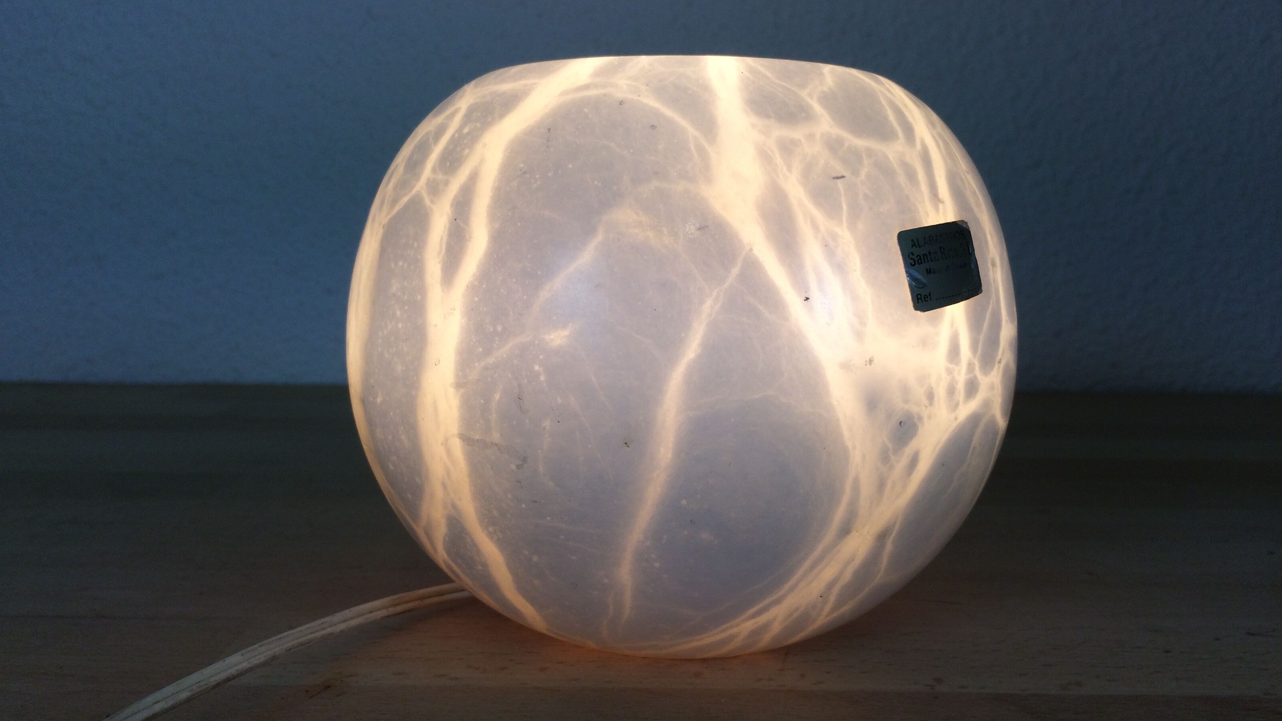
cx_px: 634
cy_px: 359
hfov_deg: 61.0
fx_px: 1088
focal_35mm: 32
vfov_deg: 36.7
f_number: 2.2
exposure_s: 1/249
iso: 32
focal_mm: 4.15
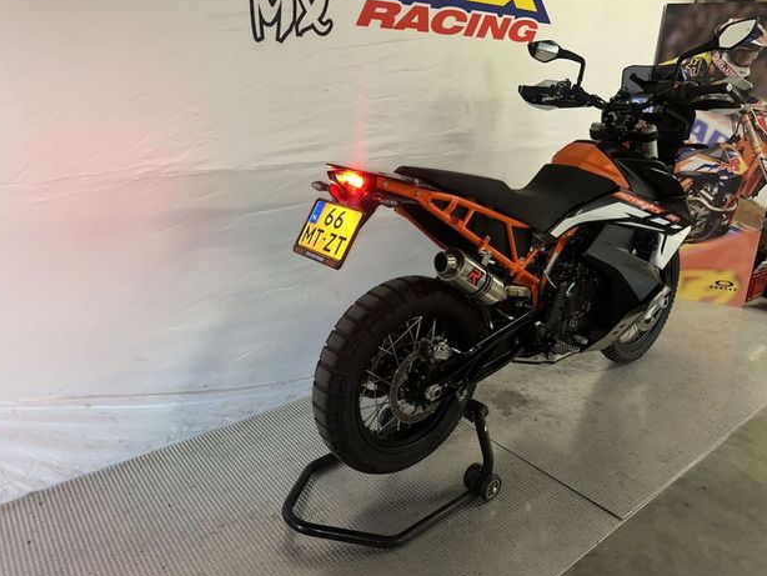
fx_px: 554
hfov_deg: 69.4
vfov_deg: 54.9
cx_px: 388
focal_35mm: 25
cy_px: 281
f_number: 1.78
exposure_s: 1/25
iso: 100
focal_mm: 6.86
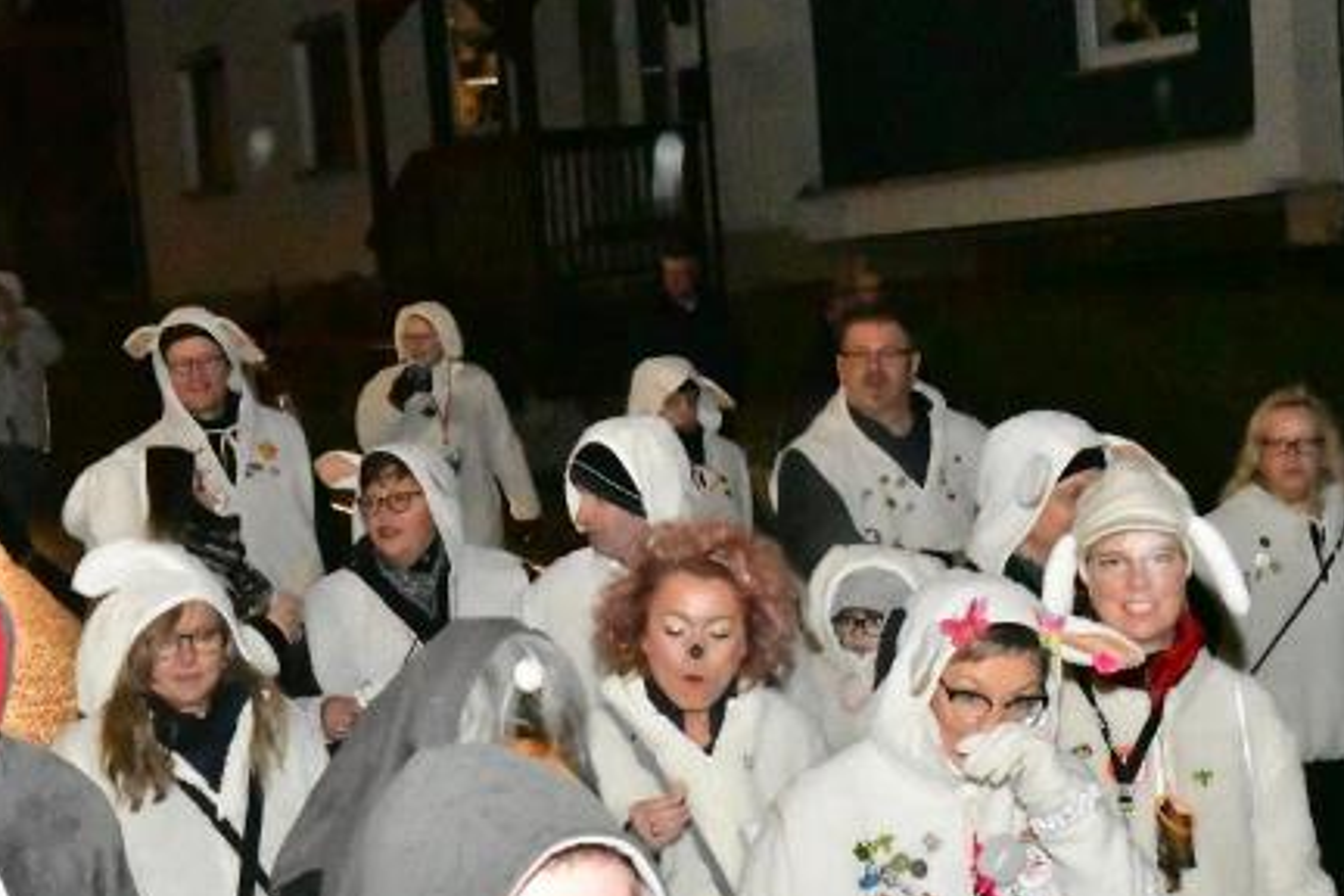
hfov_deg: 26.0
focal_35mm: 78
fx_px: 2902
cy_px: 661
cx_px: 529
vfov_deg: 17.5
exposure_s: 1/60
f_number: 11
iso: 51200
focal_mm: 35
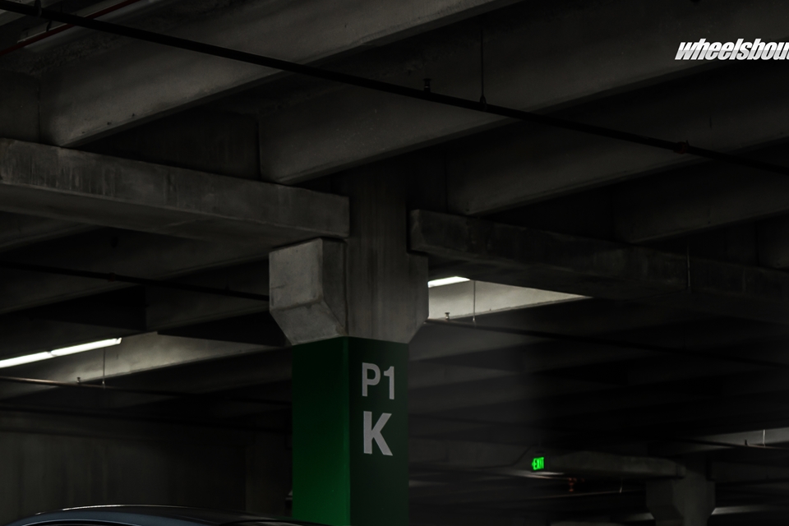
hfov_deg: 20.7
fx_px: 2148
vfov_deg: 13.8
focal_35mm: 98
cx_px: 240
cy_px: 490
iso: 320
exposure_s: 1/60
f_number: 4
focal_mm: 49
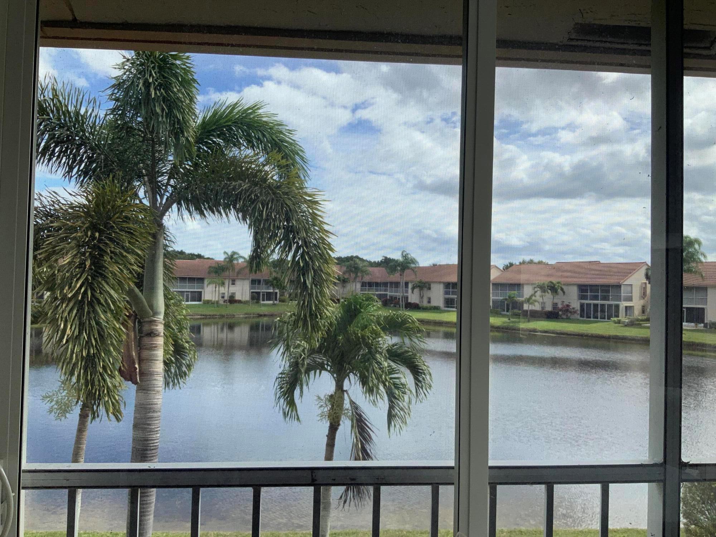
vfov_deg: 48.2
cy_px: 268
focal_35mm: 29
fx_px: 600
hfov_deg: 61.7
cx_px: 358
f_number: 1.8
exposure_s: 1/613
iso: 16
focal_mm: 3
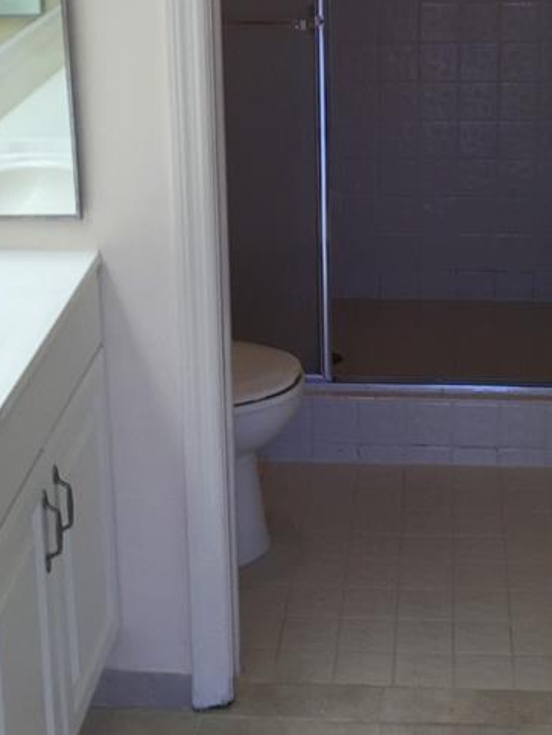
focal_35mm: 72
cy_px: 201
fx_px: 1529
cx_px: 304
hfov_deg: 20.5
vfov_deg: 26.7
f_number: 2.2
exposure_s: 1/60
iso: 40
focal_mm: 4.15
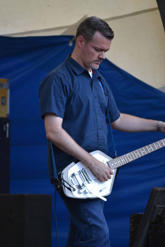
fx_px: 2062
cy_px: 124
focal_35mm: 300
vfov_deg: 6.9
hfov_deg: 4.6
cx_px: 82
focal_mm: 200
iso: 400
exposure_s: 1/200
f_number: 5.6
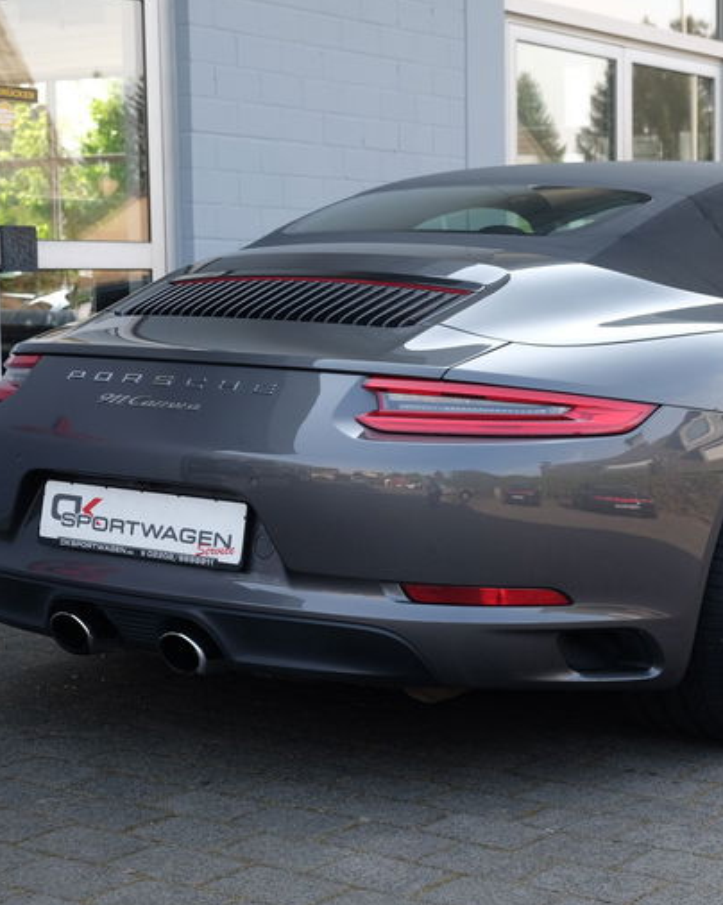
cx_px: 508
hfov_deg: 22.6
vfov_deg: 28.3
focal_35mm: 67
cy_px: 452
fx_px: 1794
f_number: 5
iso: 200
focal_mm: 31.5
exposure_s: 1/150
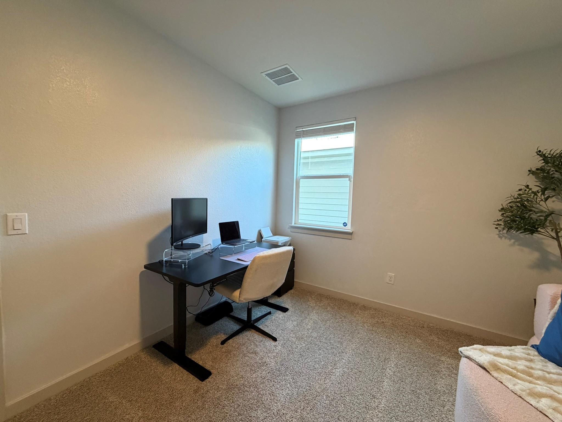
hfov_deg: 102.1
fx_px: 227
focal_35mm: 14
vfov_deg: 85.7
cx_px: 281
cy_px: 211
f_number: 2.2
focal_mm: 2.22
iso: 320
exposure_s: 1/60
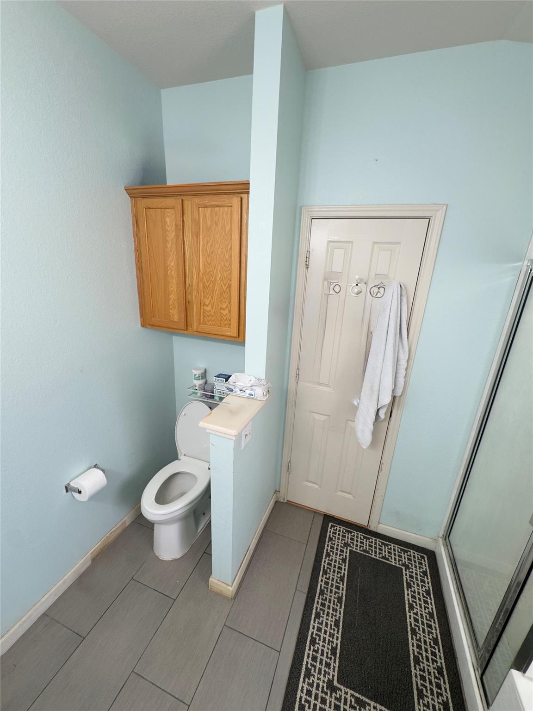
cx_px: 266
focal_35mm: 14
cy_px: 356
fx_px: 287
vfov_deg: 102.1
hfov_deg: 85.7
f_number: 2.2
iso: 160
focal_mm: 2.22
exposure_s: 1/120
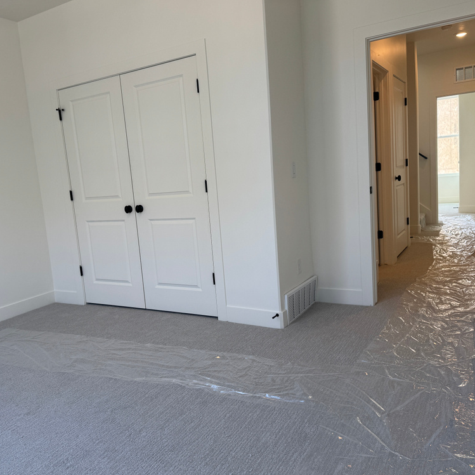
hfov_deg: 55.3
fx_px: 450
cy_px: 240
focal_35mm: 29
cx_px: 194
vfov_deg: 55.6
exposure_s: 1/208
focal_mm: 6.76
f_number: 1.78
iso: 80
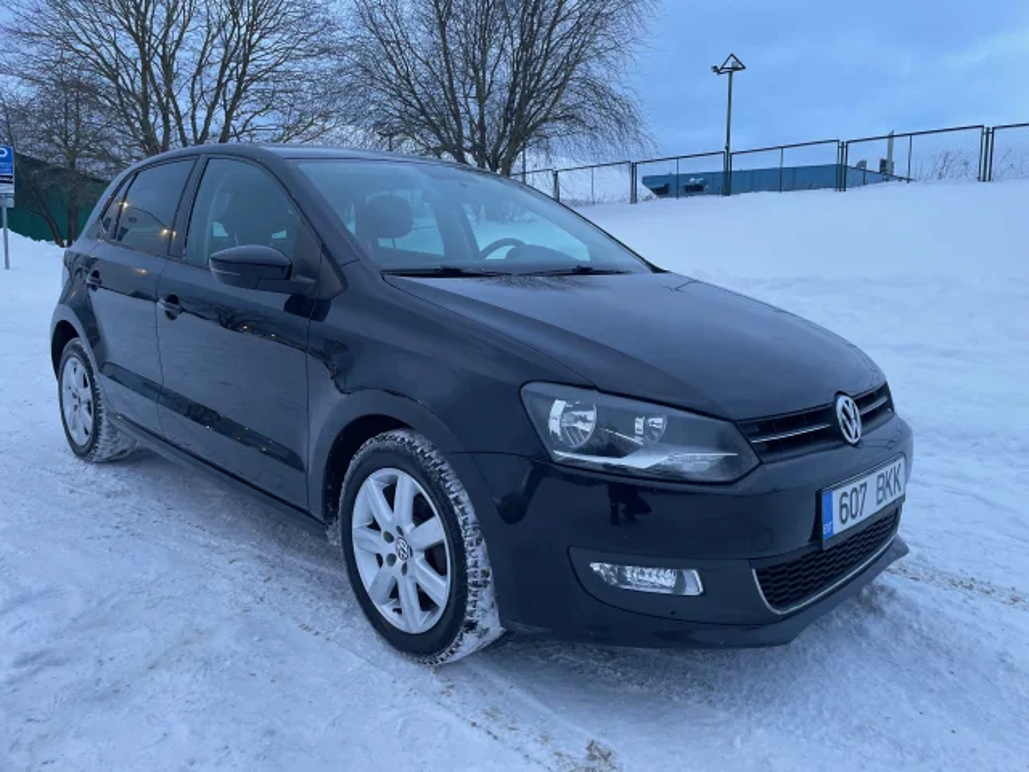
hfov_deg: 67.3
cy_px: 386
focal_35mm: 26
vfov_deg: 53.1
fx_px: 773
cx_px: 514
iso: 125
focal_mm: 4.2
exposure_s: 1/121
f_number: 1.6
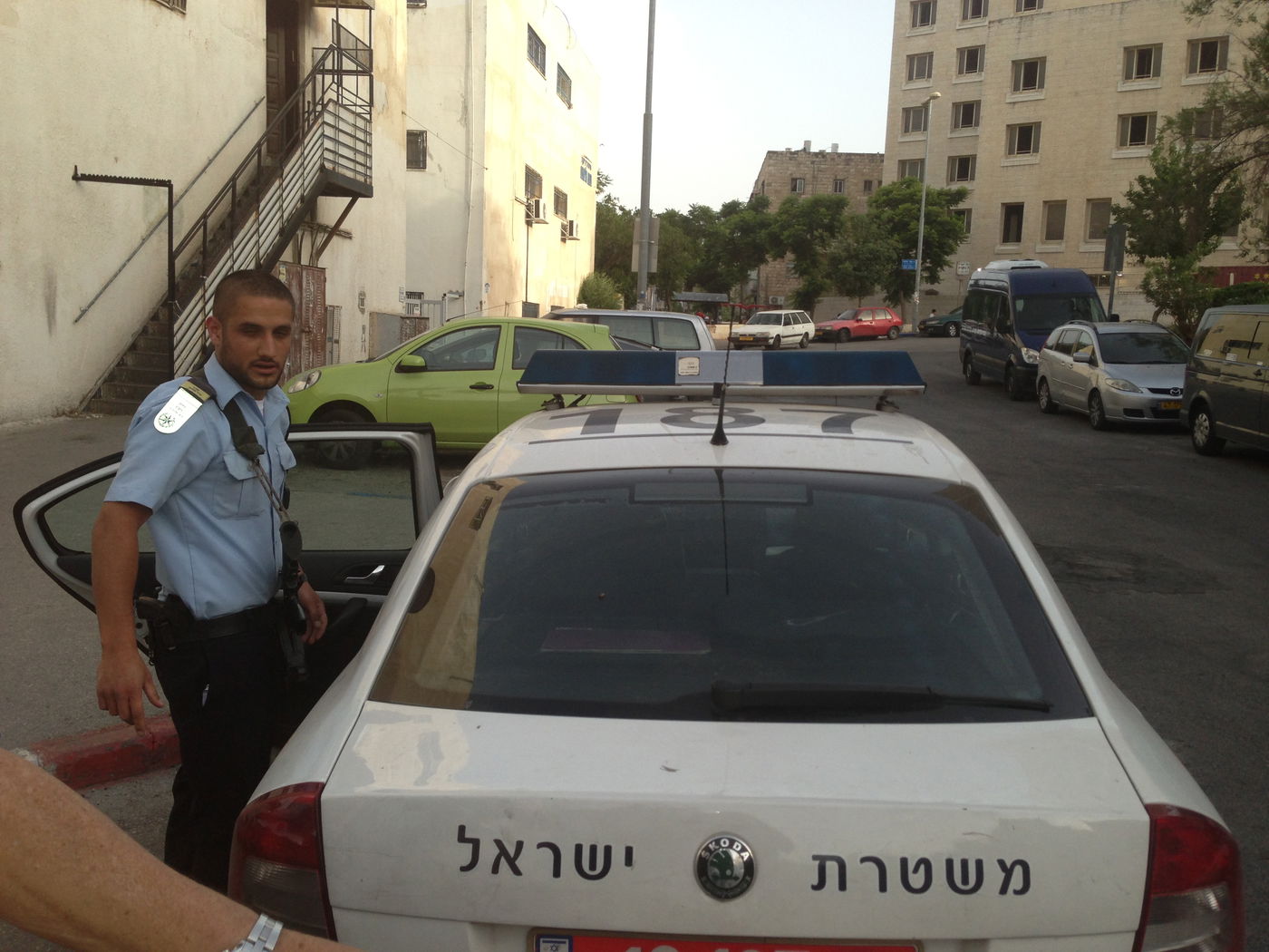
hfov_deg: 55.4
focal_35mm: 33
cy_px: 476
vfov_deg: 42.9
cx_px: 634
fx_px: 1210
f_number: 2.4
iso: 64
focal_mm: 4.13
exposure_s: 1/463
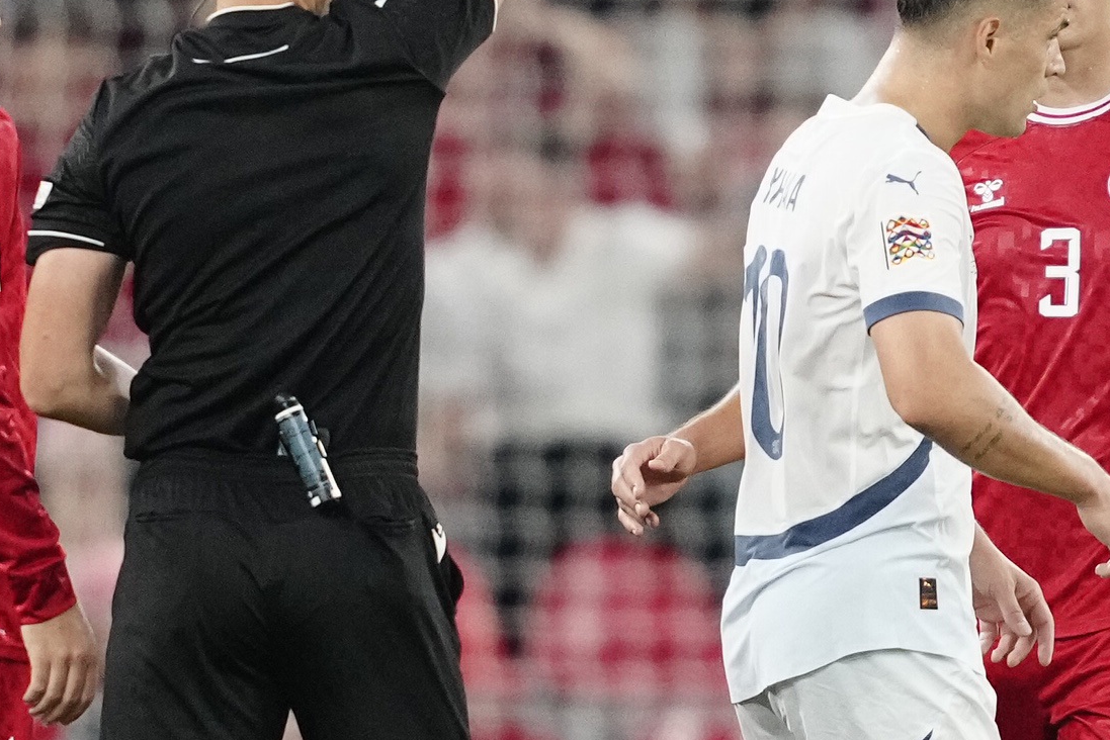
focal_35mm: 1149
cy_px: 370
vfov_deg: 1.2
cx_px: 691
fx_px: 35435
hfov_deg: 1.8
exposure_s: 1/2000
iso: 4000
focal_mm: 400
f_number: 2.8
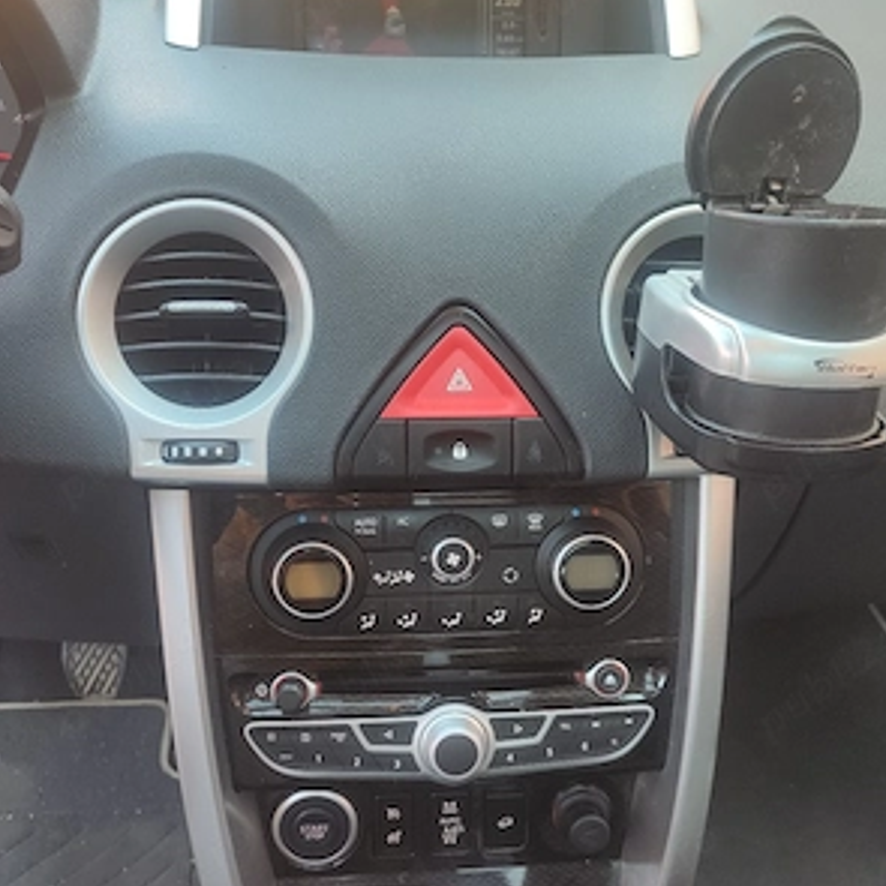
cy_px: 466
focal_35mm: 30
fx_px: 869
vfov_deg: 54.0
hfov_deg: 54.0
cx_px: 448
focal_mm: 6.04
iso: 78
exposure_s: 1/33
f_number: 1.9
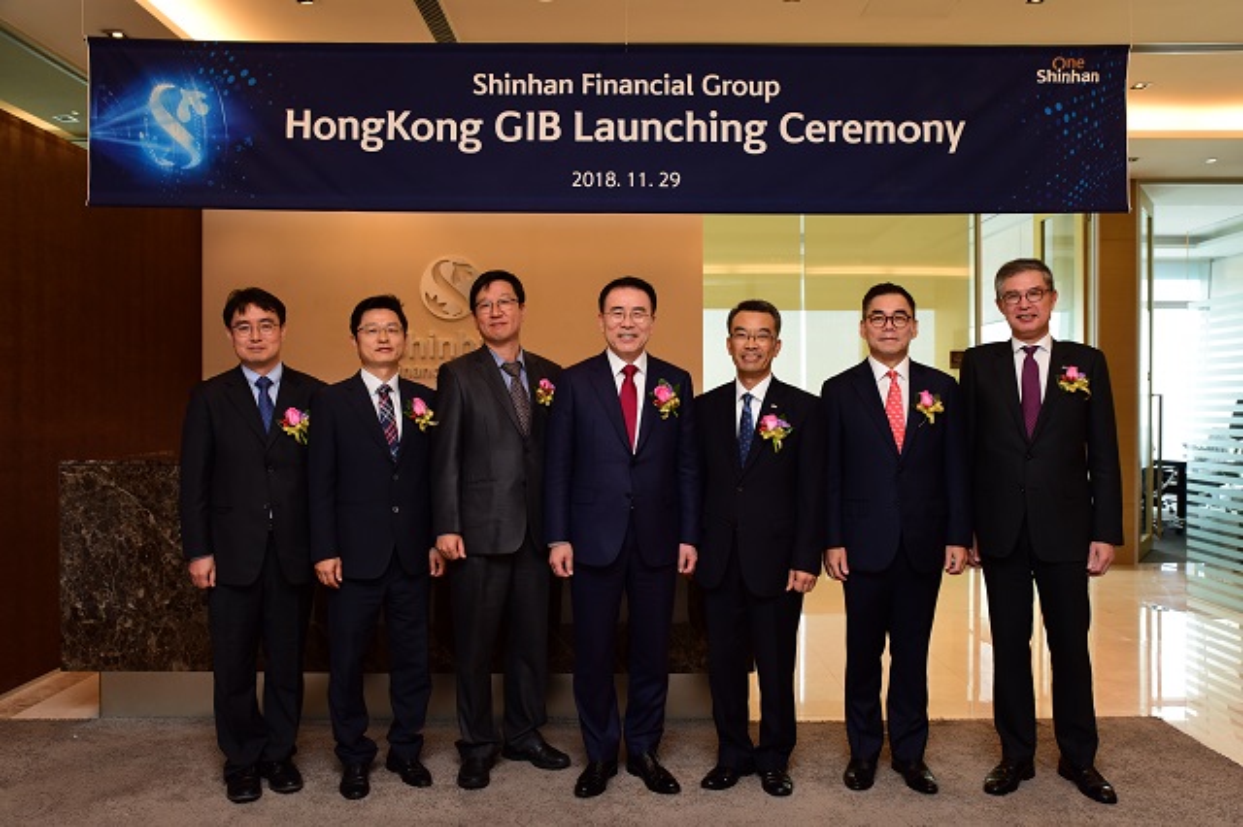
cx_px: 622
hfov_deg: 63.7
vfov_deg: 44.9
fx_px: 1001
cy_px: 414
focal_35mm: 29
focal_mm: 29
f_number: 6.3
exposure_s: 1/125
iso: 1250
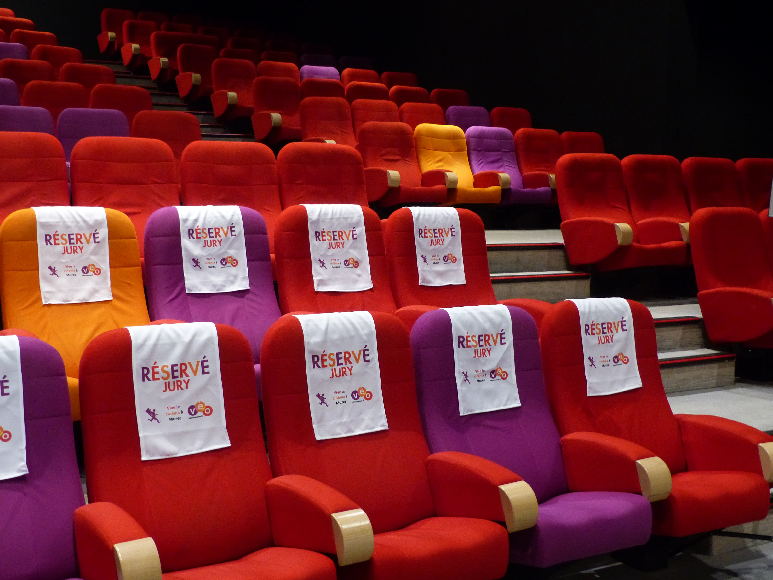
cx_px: 386
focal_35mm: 45
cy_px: 290
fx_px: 1005
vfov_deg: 32.2
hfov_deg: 42.1
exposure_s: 1/8
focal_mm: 8.1
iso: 400
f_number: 2.8
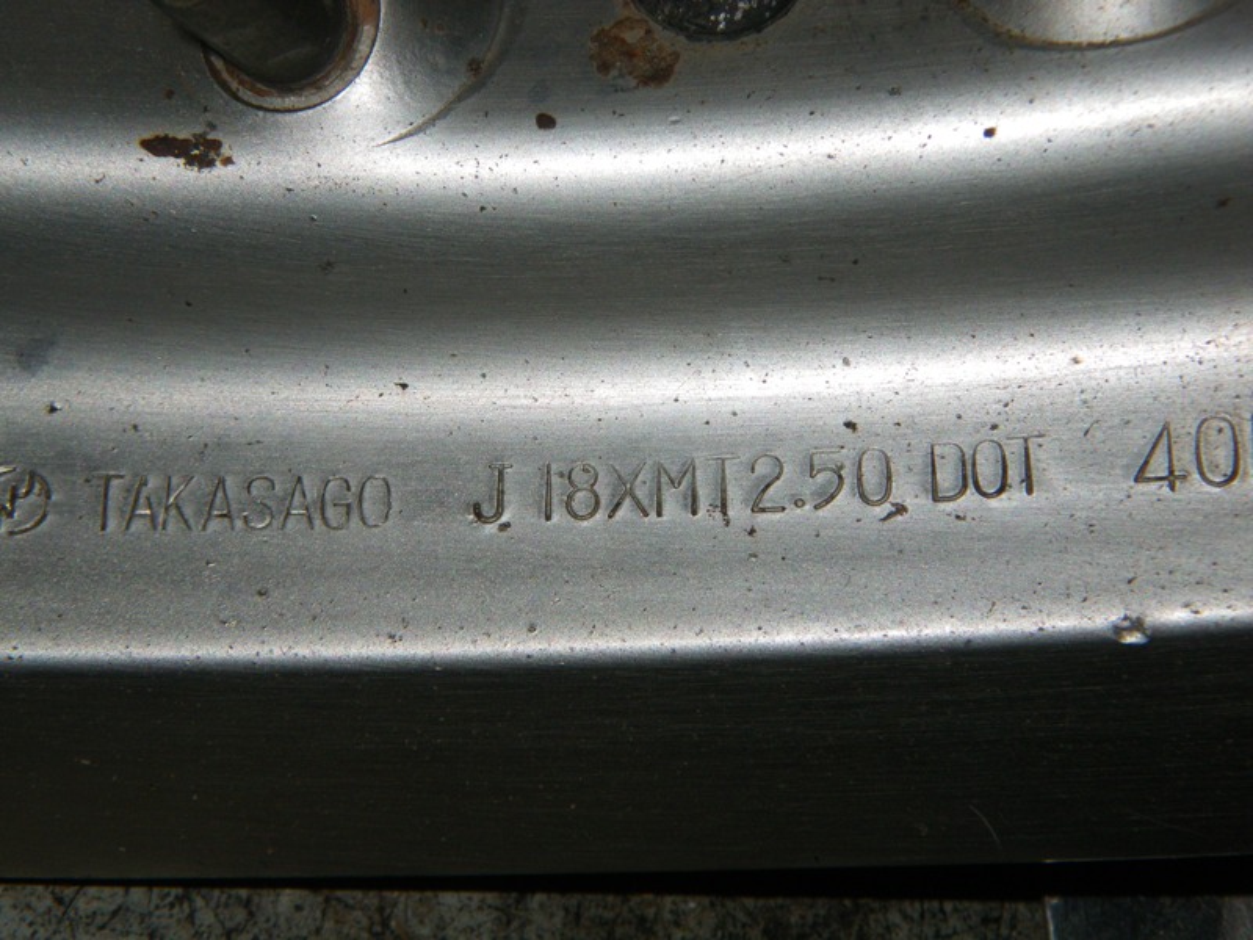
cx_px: 626
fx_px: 2787
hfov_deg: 25.3
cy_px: 470
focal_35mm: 77
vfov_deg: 19.1
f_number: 5.8
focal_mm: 13.7
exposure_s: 1/100
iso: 125
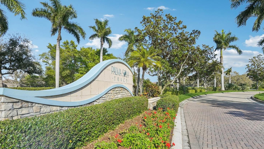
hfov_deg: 81.2
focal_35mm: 22
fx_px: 154
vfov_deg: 51.4
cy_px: 83
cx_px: 131
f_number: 8
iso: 400
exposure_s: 1/1250
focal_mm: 19
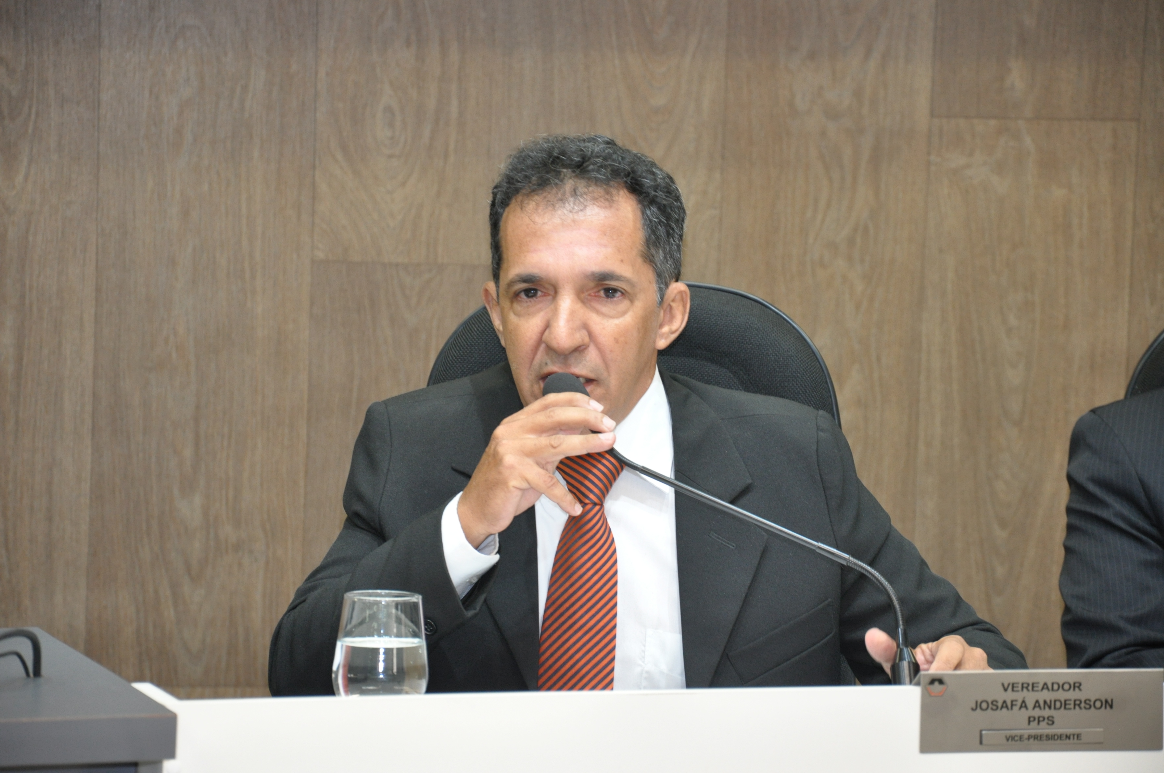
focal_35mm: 158
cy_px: 386
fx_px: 5086
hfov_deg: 13.1
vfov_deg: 8.7
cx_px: 582
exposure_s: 1/25
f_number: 5.6
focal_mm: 105
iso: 800
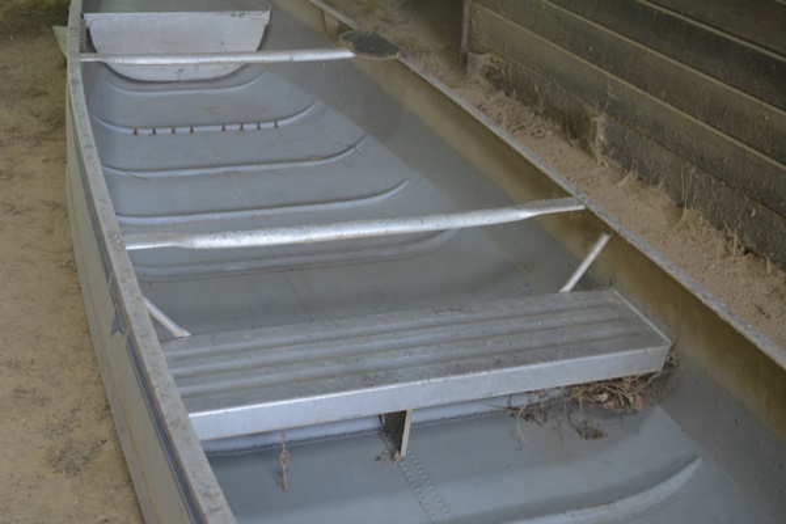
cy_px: 262
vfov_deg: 26.5
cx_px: 393
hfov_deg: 38.9
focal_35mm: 51
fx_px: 1113
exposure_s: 1/60
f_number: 5
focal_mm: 34
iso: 800
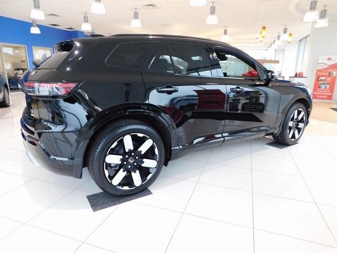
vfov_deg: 58.9
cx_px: 168
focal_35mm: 23
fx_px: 224
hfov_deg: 73.9
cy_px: 126
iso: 140
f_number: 3
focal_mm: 4
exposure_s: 1/30
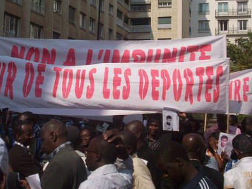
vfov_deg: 22.5
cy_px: 60
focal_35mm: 65
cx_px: 83
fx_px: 473
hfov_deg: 29.6
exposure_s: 1/552
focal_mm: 7.6
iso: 80
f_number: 6.3
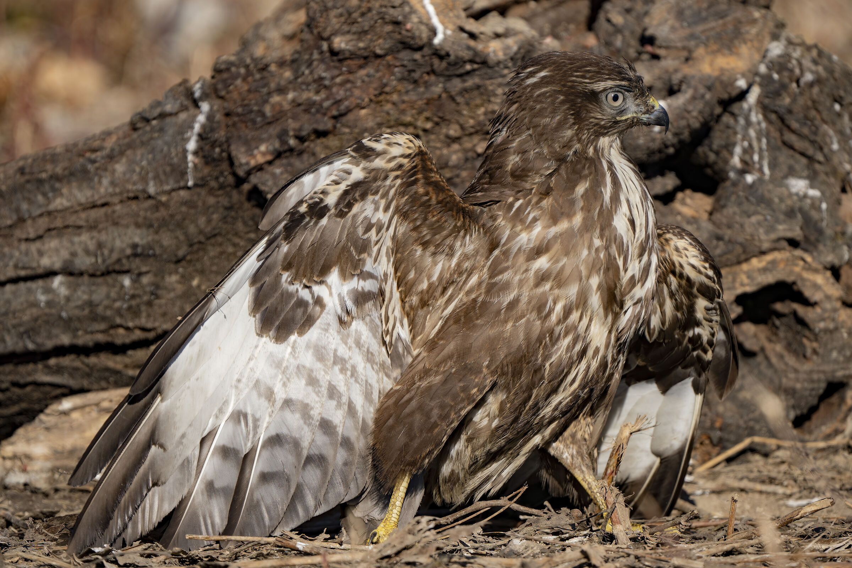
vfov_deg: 1.5
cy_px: 284
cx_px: 426
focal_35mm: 900
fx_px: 21298
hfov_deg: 2.3
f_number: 6.3
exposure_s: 1/500
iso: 160
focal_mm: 600
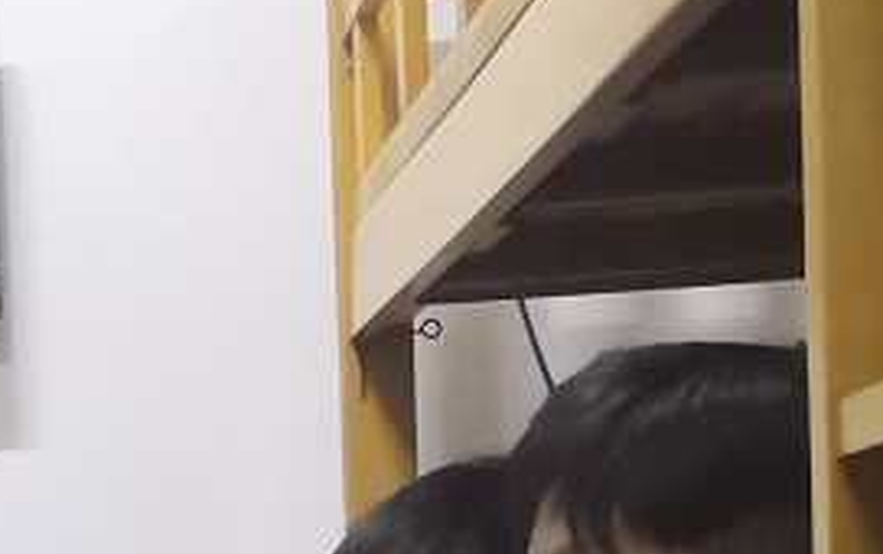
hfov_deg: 16.5
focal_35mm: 116
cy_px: 1012
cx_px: -420
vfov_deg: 10.6
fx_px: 2794
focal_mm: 3.95
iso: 1600
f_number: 1.8
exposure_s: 1/33.3
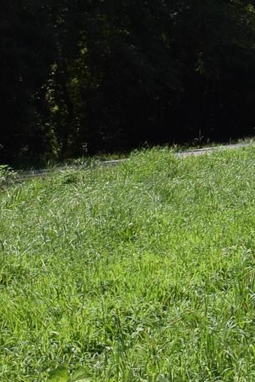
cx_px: 529
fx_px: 1211
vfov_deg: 17.8
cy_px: 93
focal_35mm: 114
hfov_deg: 10.8
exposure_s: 1/400
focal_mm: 18
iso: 200
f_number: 10
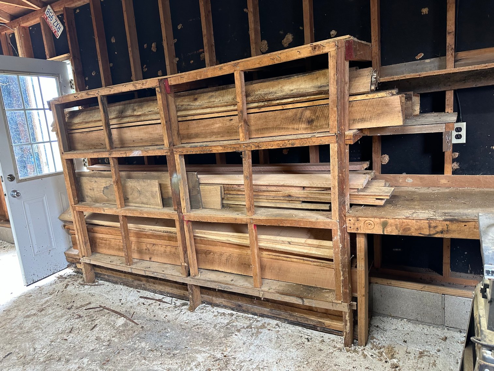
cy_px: 186
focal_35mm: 24
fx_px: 343
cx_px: 247
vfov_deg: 56.8
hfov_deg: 71.6
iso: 200
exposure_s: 1/60
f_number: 1.78
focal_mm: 6.86
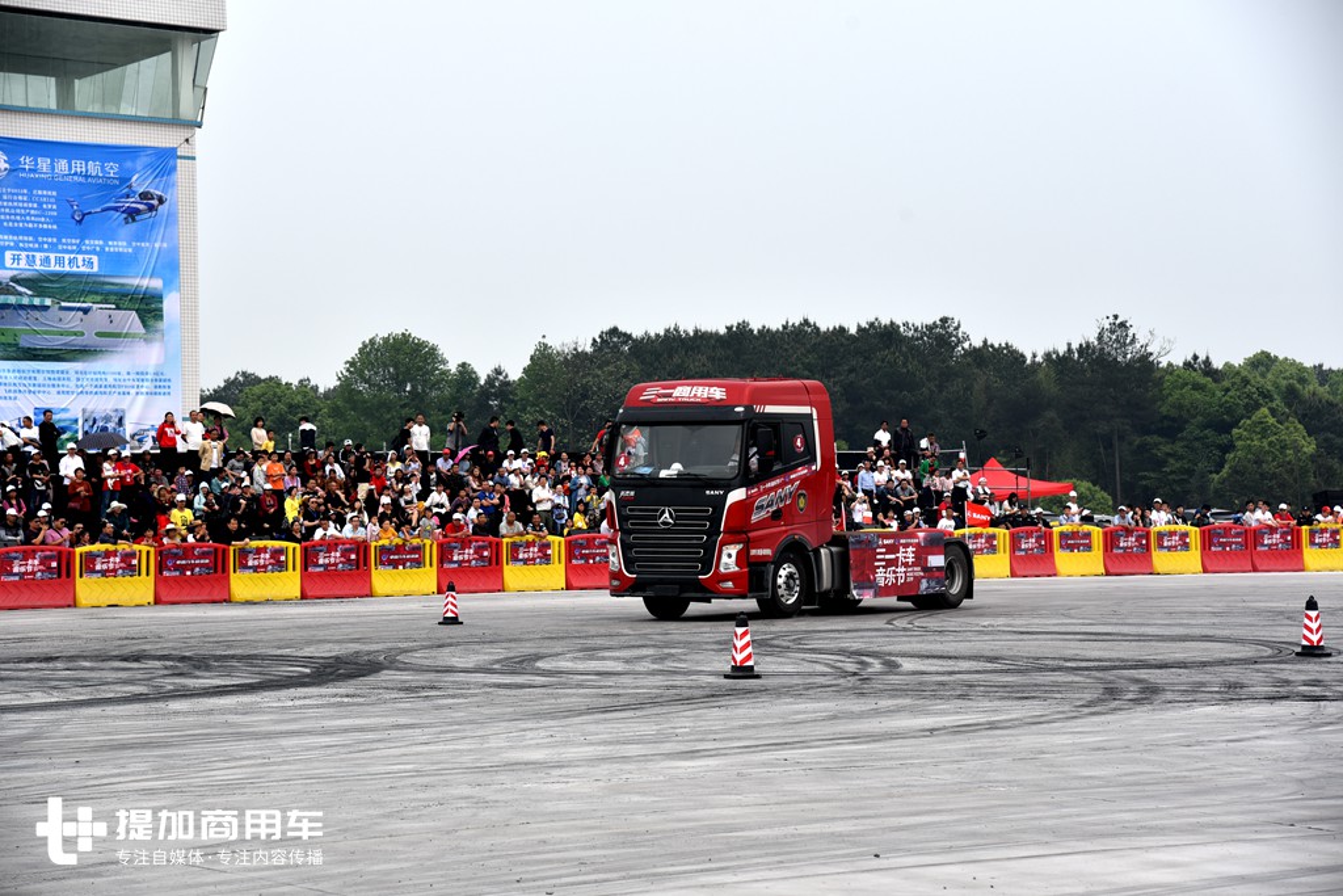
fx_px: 2910
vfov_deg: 17.5
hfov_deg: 26.0
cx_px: 672
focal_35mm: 78
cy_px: 448
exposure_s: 1/800
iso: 200
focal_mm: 78
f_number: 7.1
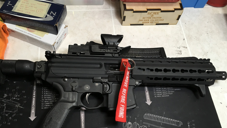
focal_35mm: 32
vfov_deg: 36.5
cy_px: 82
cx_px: 114
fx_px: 193
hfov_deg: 61.0
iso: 32
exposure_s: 1/40
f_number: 2.2
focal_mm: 4.15
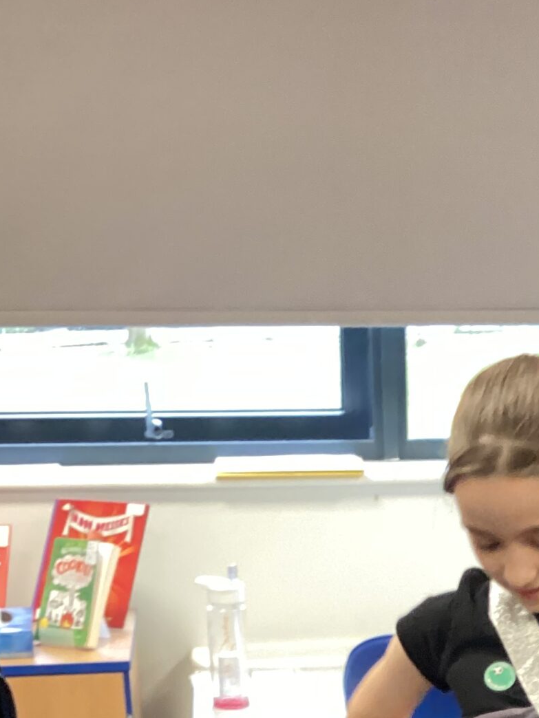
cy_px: 818
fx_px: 1578
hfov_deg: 19.1
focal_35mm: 76
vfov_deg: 23.8
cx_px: 482
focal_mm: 3.3
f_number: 2.4
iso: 320
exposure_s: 1/40
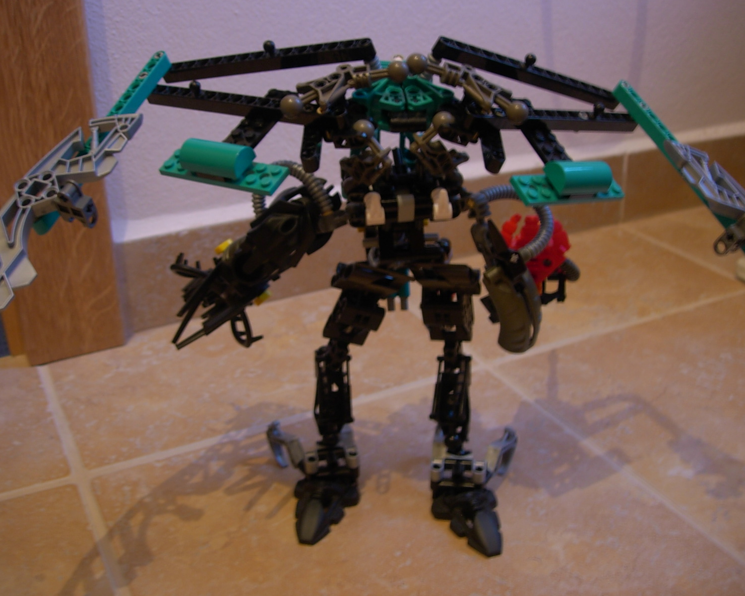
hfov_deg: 45.8
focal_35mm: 40
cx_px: 391
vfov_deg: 37.3
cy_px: 295
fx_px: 882
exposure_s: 1/4
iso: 64
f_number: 2.8
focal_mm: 7.8
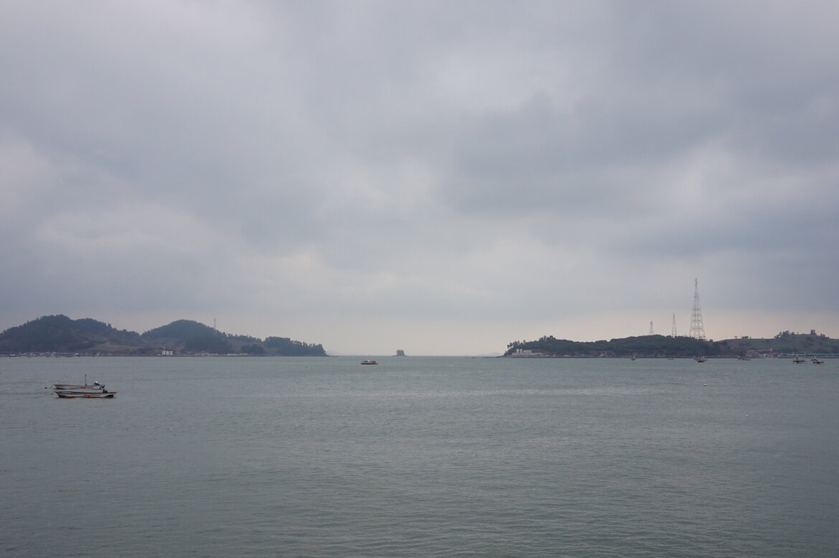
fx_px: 839
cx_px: 411
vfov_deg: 36.8
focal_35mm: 36
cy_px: 314
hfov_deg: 53.1
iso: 100
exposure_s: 1/80
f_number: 11
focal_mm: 20
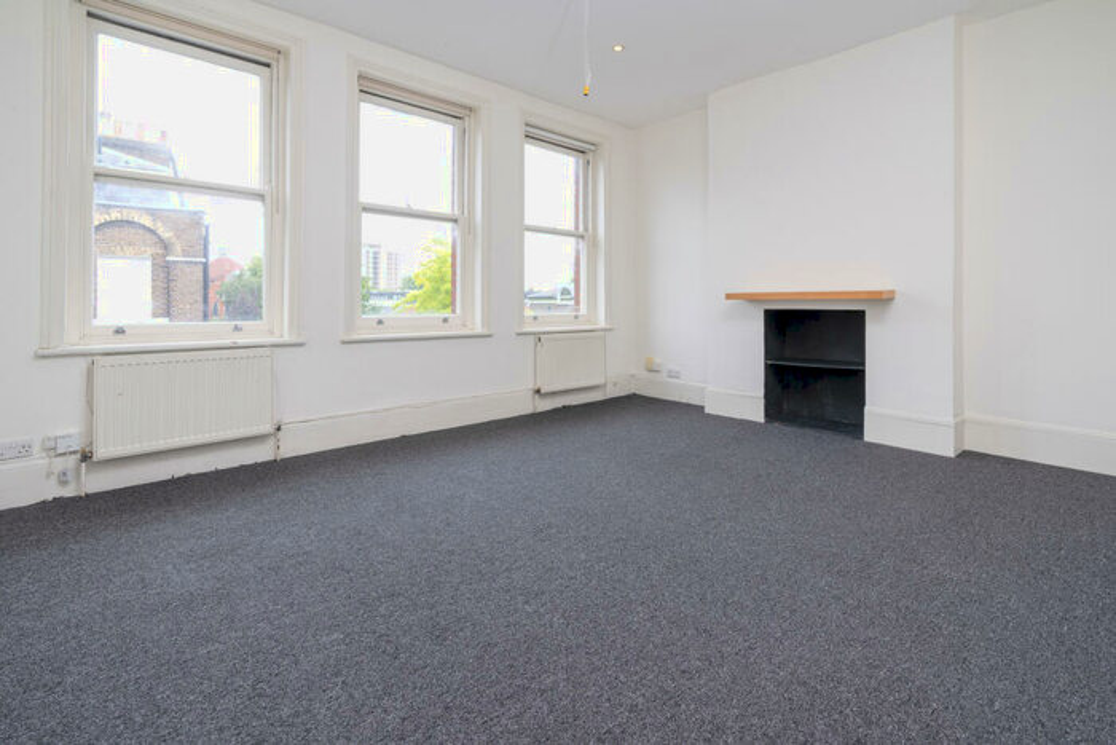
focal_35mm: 16
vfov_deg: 73.8
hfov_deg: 96.7
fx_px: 496
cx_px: 558
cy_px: 372
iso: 200
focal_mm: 16
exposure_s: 1/25
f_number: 8
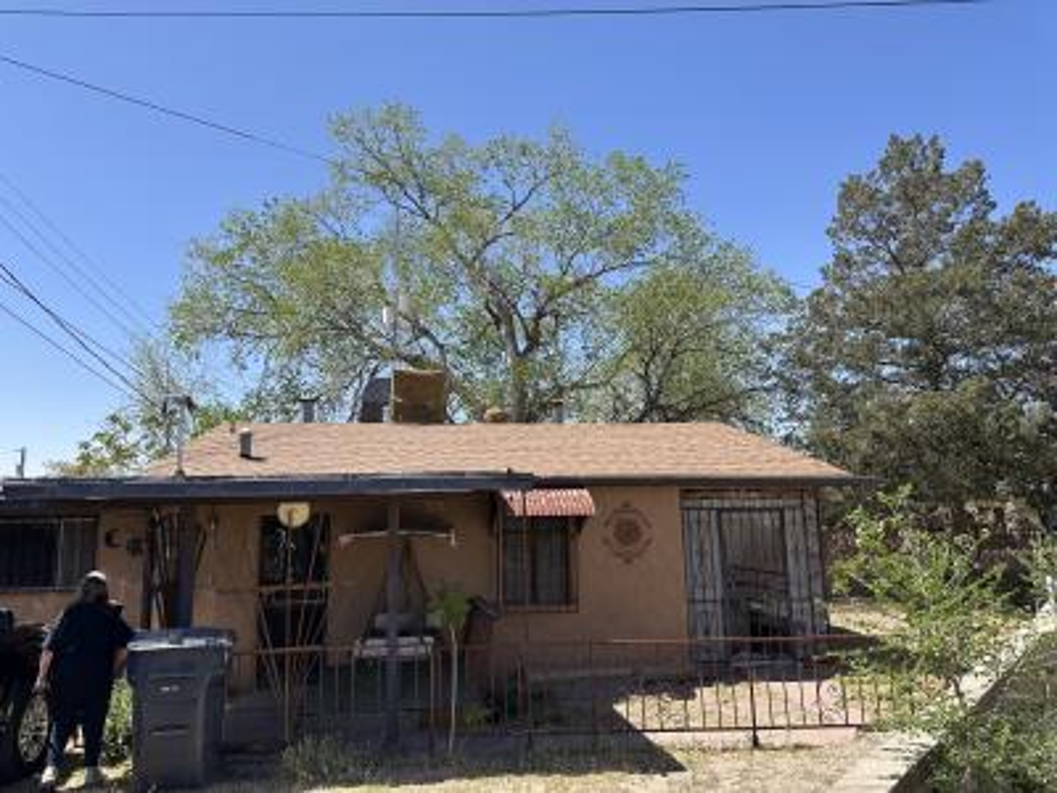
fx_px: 733
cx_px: 528
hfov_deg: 71.6
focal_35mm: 24
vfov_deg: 56.8
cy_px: 396
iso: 80
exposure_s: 1/2967
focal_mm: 6.86
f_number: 1.78
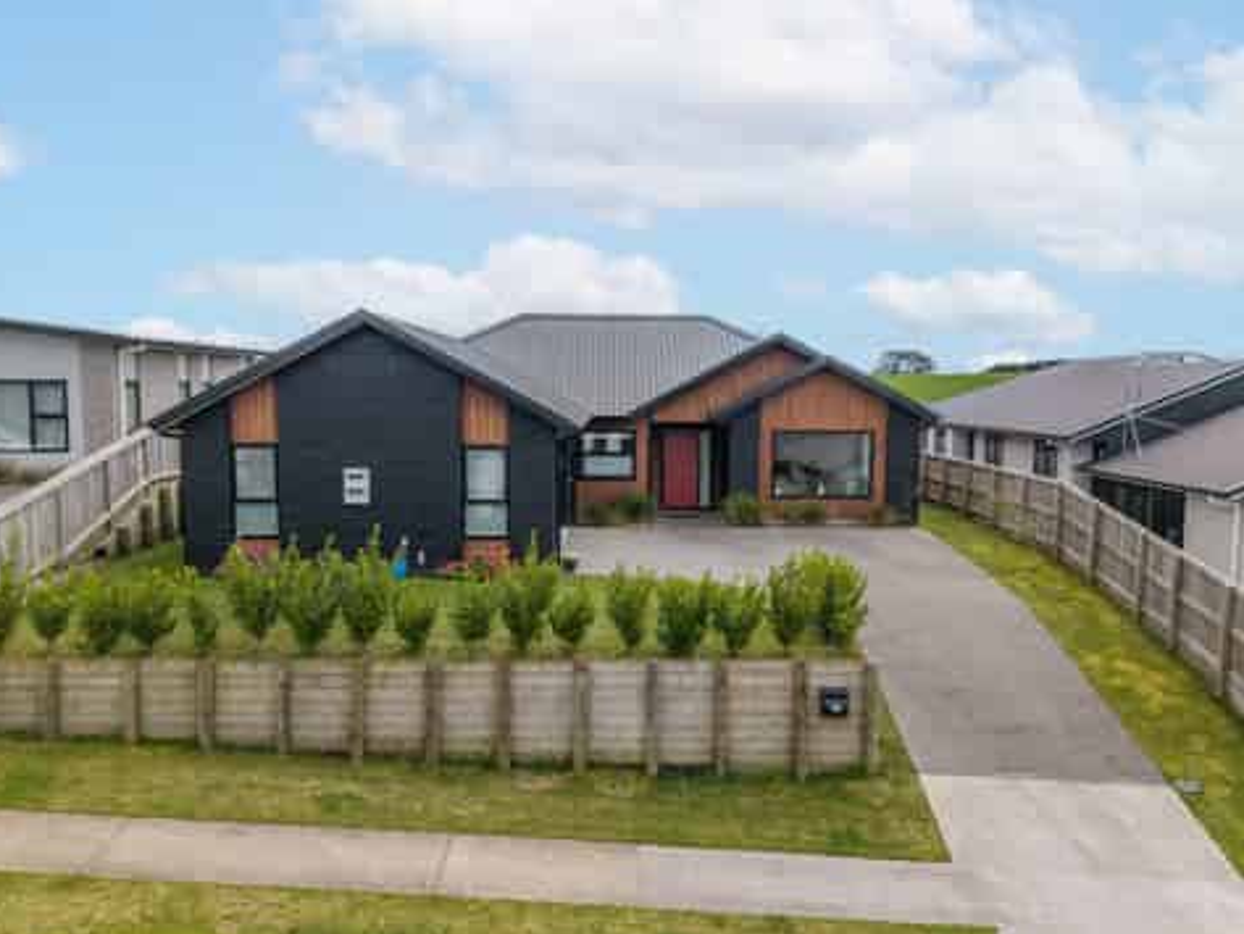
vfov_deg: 54.9
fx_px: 899
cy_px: 483
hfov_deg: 69.4
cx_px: 633
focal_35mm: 25
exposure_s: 1/320
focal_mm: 8.67
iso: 190
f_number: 1.8
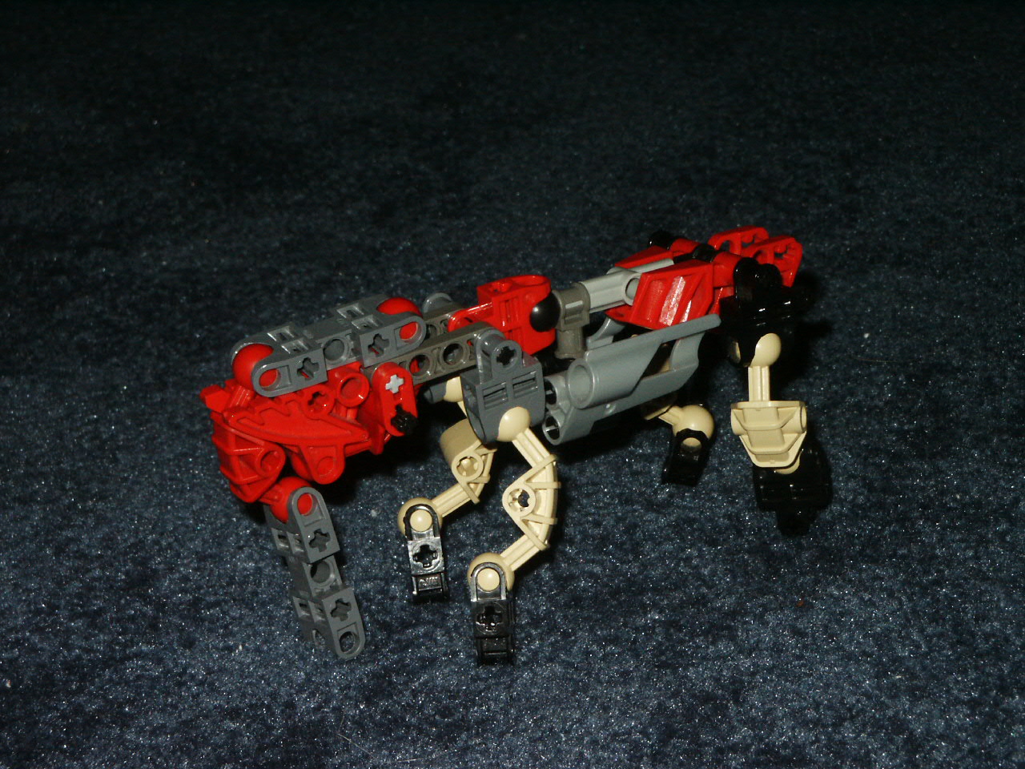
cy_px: 384
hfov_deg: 18.4
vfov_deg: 13.8
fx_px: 3168
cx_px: 512
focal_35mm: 107
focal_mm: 21.83
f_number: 8
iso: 200
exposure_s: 1/90
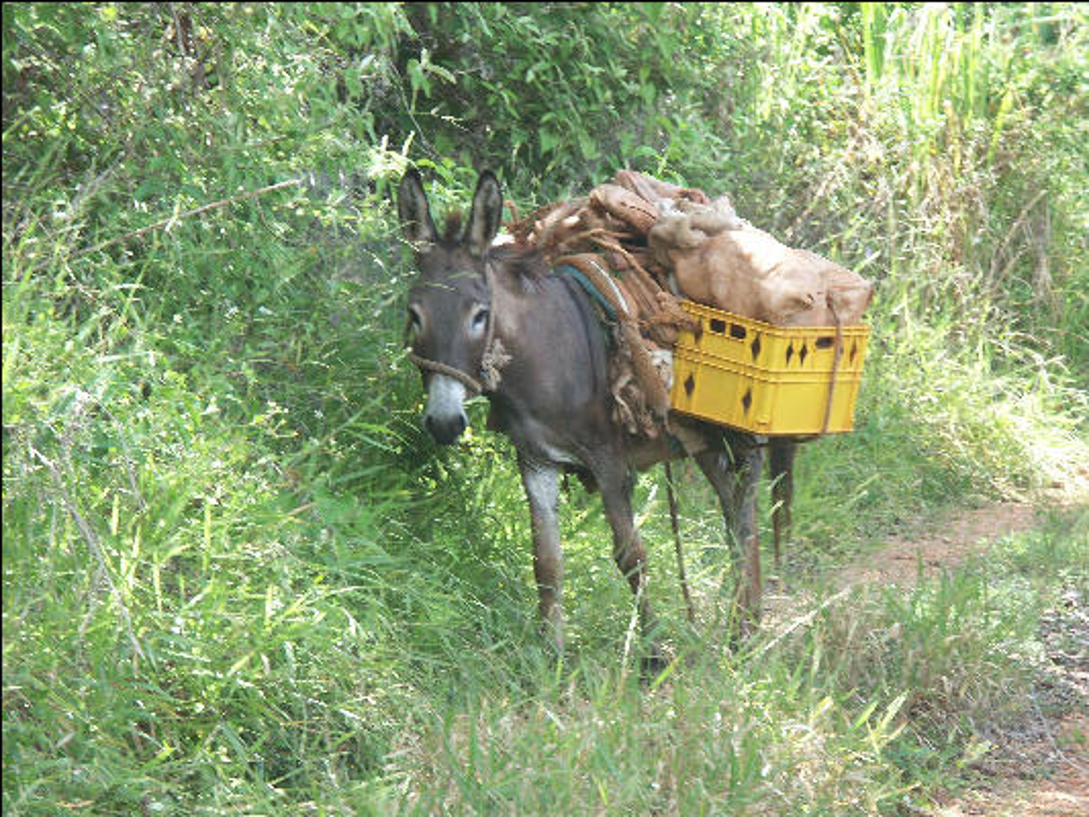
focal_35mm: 199
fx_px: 6262
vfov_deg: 7.5
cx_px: 544
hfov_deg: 9.9
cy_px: 408
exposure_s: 1/100
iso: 100
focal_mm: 50.48
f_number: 4.5
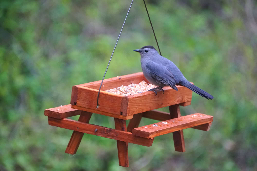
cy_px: 86
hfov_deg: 5.3
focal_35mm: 390
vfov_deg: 3.5
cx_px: 128
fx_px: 2784
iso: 2500
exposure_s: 1/400
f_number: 6.3
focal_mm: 260
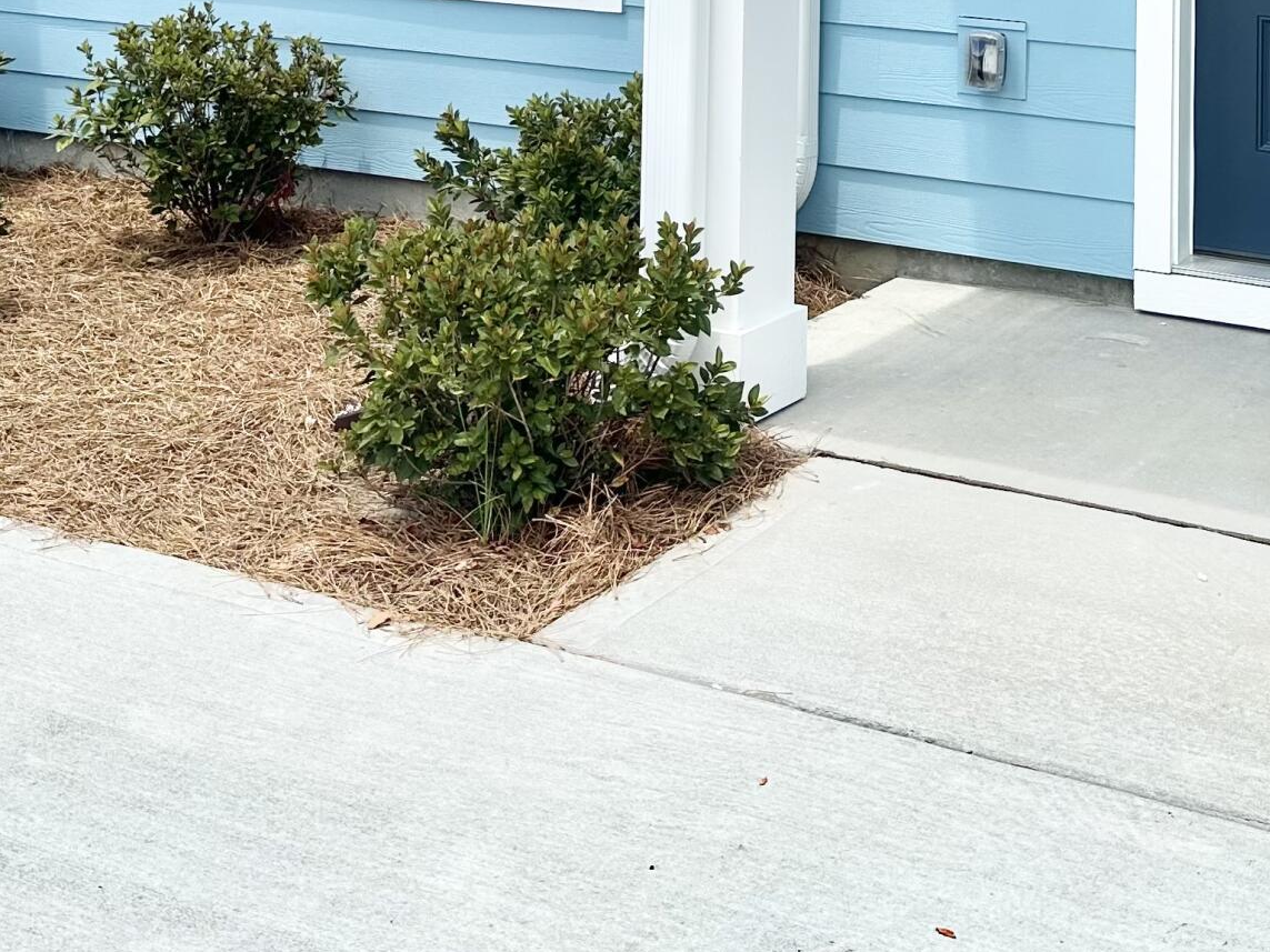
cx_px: 830
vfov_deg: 21.2
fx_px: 2311
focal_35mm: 63
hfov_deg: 30.5
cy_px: -264
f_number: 1.78
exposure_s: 1/3597
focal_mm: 6.86
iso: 80
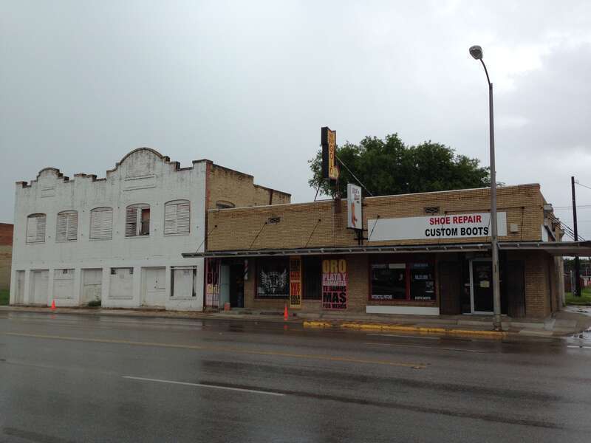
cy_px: 222
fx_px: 563
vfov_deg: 42.9
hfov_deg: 55.4
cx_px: 296
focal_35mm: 33
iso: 50
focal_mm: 4.12
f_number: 2.4
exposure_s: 1/1178
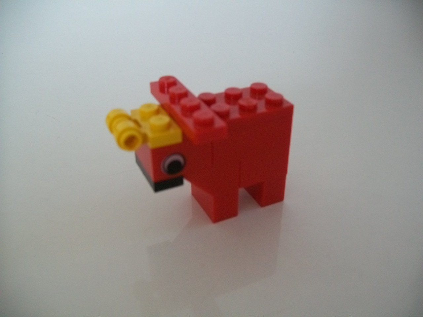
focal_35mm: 34
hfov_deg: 54.0
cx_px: 212
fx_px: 415
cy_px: 158
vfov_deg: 41.8
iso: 160
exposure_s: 1/20
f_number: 2.7
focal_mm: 6.1
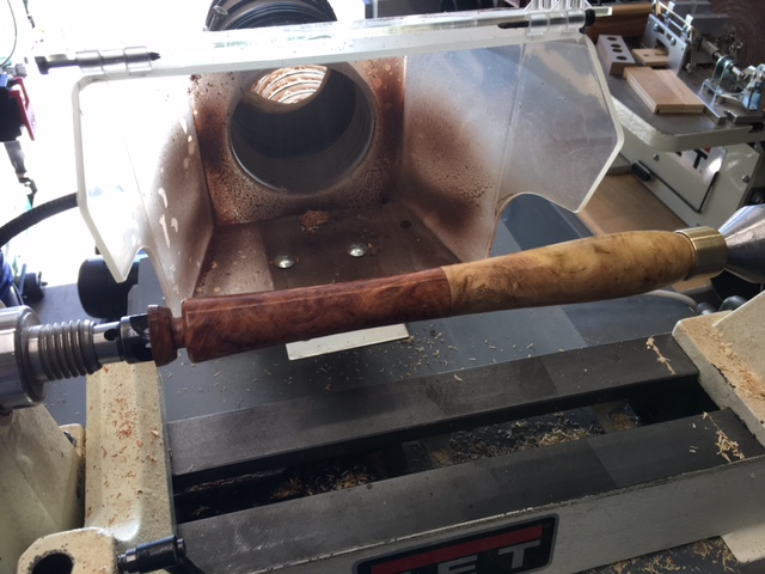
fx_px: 641
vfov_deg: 48.2
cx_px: 382
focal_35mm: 29
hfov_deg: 61.7
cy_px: 287
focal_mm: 4.15
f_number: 2.2
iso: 40
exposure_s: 1/120
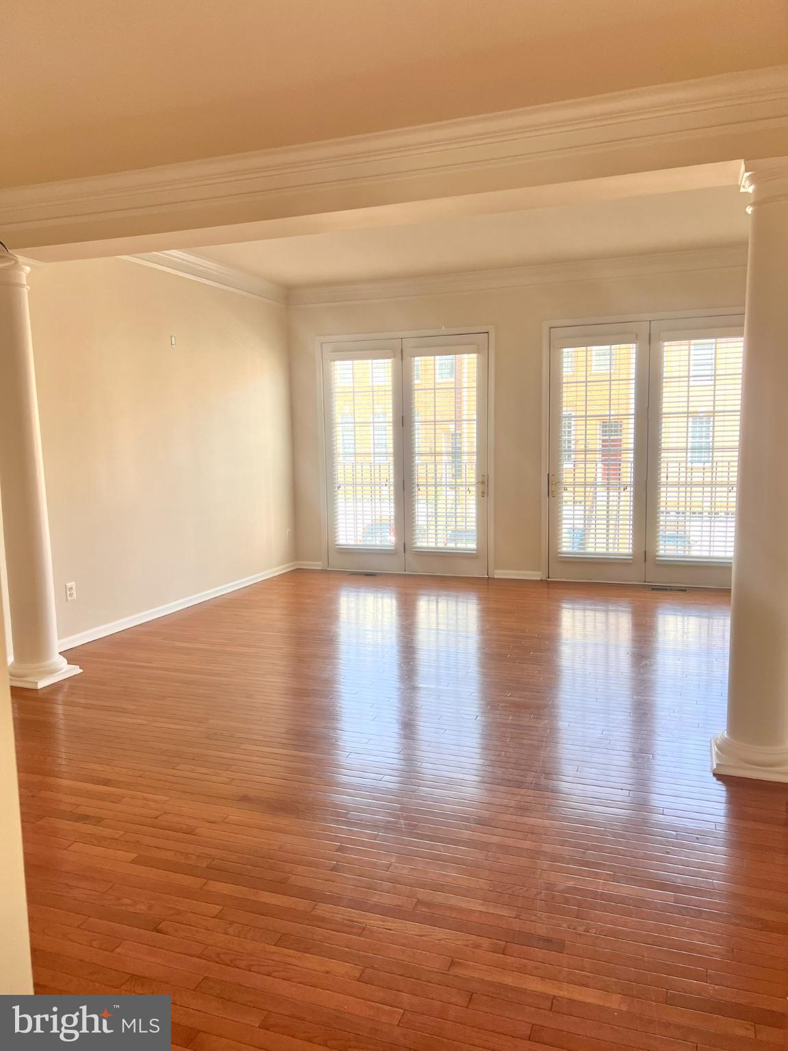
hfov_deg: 53.1
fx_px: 789
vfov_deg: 67.3
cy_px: 526
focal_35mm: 26
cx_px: 394
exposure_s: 1/169
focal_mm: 5.7
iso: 50
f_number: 1.5
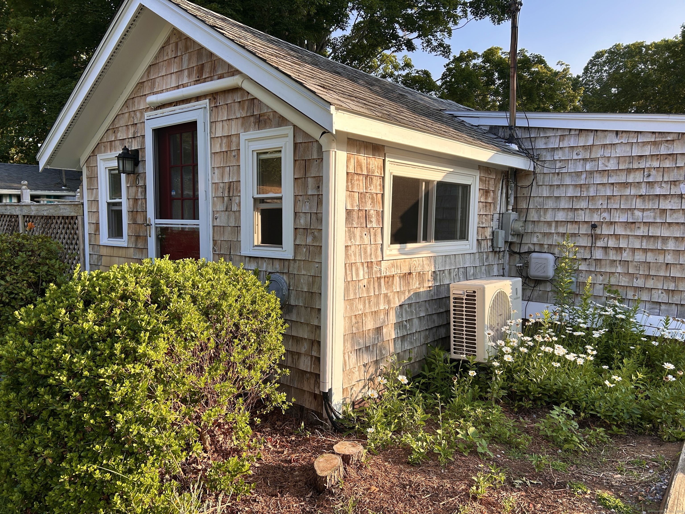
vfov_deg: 53.1
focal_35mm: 26
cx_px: 342
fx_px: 515
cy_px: 257
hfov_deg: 67.3
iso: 50
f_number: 1.5
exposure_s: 1/957
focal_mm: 5.7
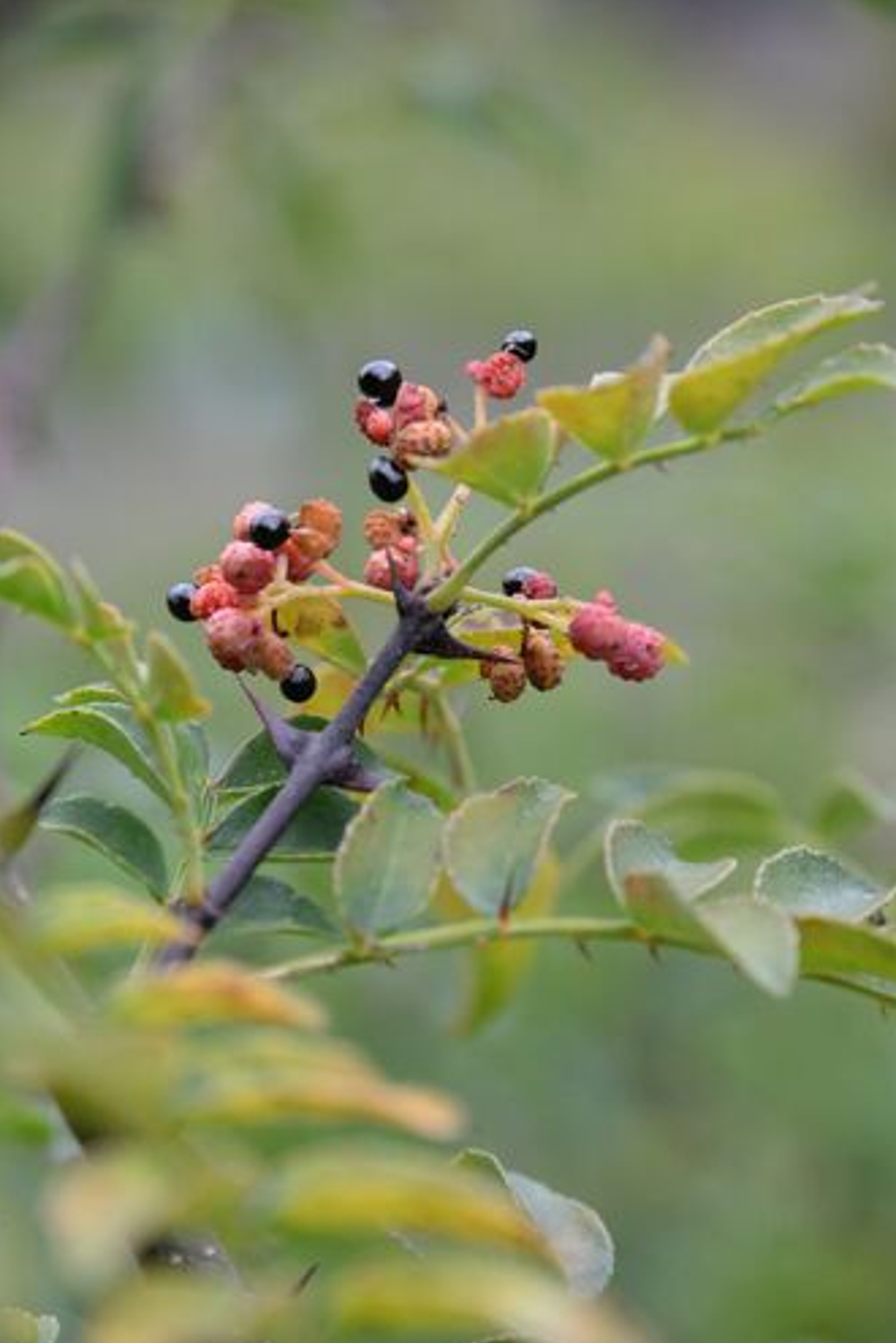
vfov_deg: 6.8
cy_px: 673
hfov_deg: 4.5
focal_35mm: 303
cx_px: 447
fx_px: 11311
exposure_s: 1/125
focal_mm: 300
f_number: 10
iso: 640
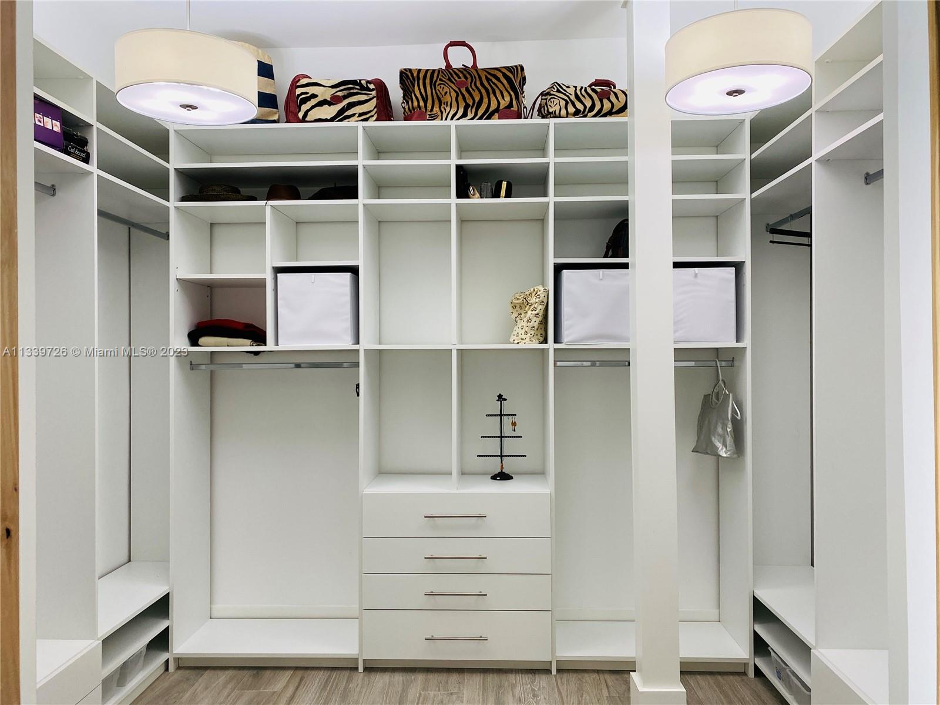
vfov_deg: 53.1
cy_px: 352
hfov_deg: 67.3
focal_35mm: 26
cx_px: 470
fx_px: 706
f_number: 1.8
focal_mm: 4.25
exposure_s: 1/120
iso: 125
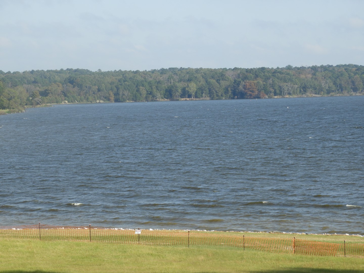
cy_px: 136
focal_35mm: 125
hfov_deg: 15.8
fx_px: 1314
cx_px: 182
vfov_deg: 11.9
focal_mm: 22.4
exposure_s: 1/400
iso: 100
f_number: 5
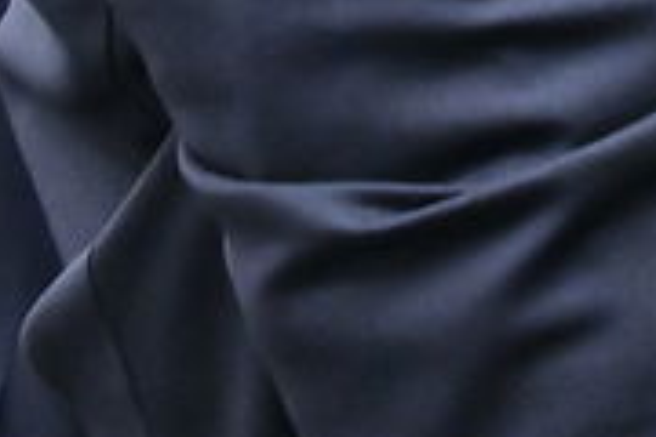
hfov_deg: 9.1
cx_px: 1075
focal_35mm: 218
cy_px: -1160
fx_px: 3972
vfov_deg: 5.6
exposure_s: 1/100
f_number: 5.6
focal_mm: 28
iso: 2000
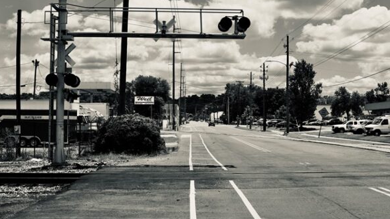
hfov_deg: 45.5
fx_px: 465
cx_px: 197
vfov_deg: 26.5
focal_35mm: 45
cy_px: 100
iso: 400
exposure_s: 1/2500
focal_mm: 28
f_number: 8
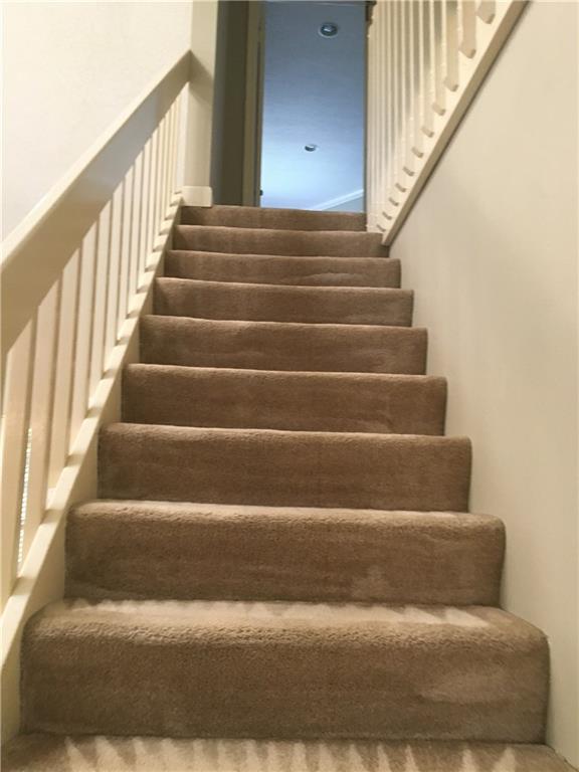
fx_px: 647
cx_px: 290
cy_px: 386
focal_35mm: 29
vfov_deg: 61.7
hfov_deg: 48.2
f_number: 2.2
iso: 125
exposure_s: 1/30
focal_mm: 4.15
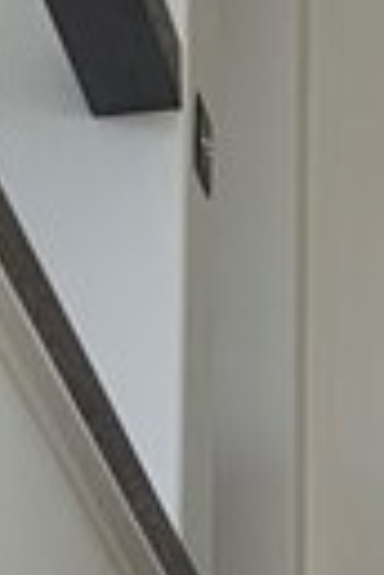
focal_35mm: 215
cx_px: 272
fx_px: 3440
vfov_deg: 9.3
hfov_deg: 6.4
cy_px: 842
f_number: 1.8
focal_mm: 4.25
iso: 64
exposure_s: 1/121
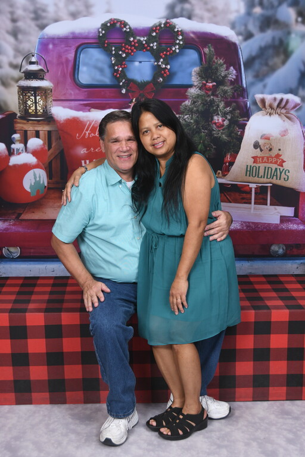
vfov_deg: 38.2
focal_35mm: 52
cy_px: 228
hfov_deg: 26.0
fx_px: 661
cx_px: 152
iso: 640
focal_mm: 35
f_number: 6.3
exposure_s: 1/125
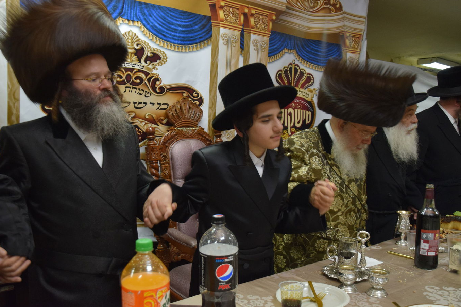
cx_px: 225
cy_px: 156
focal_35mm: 33
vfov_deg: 40.5
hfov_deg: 57.9
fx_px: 416
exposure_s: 1/60
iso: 800
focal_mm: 21
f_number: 4
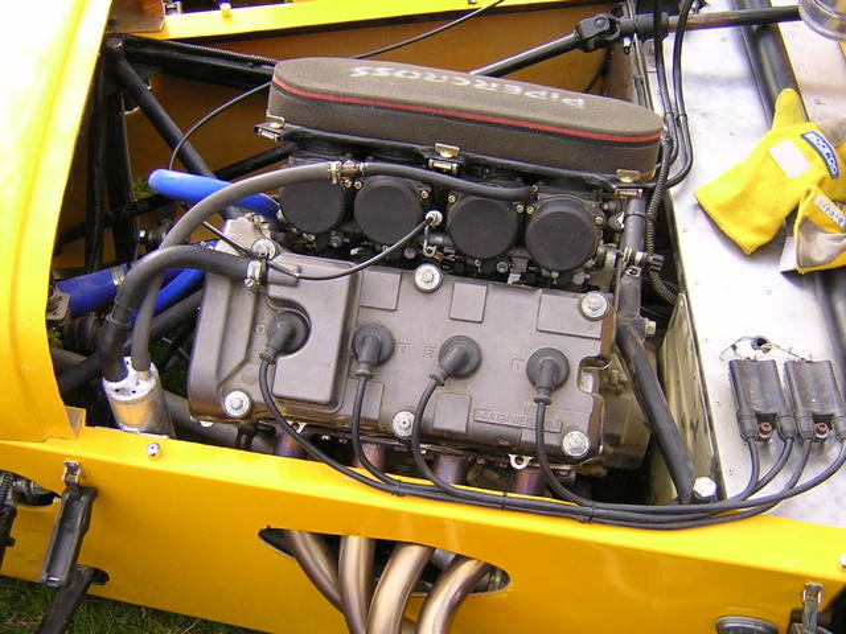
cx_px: 423
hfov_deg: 43.9
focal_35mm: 43
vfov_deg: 33.6
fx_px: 1051
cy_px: 317
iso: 100
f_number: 2.8
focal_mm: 5.6
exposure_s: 1/163
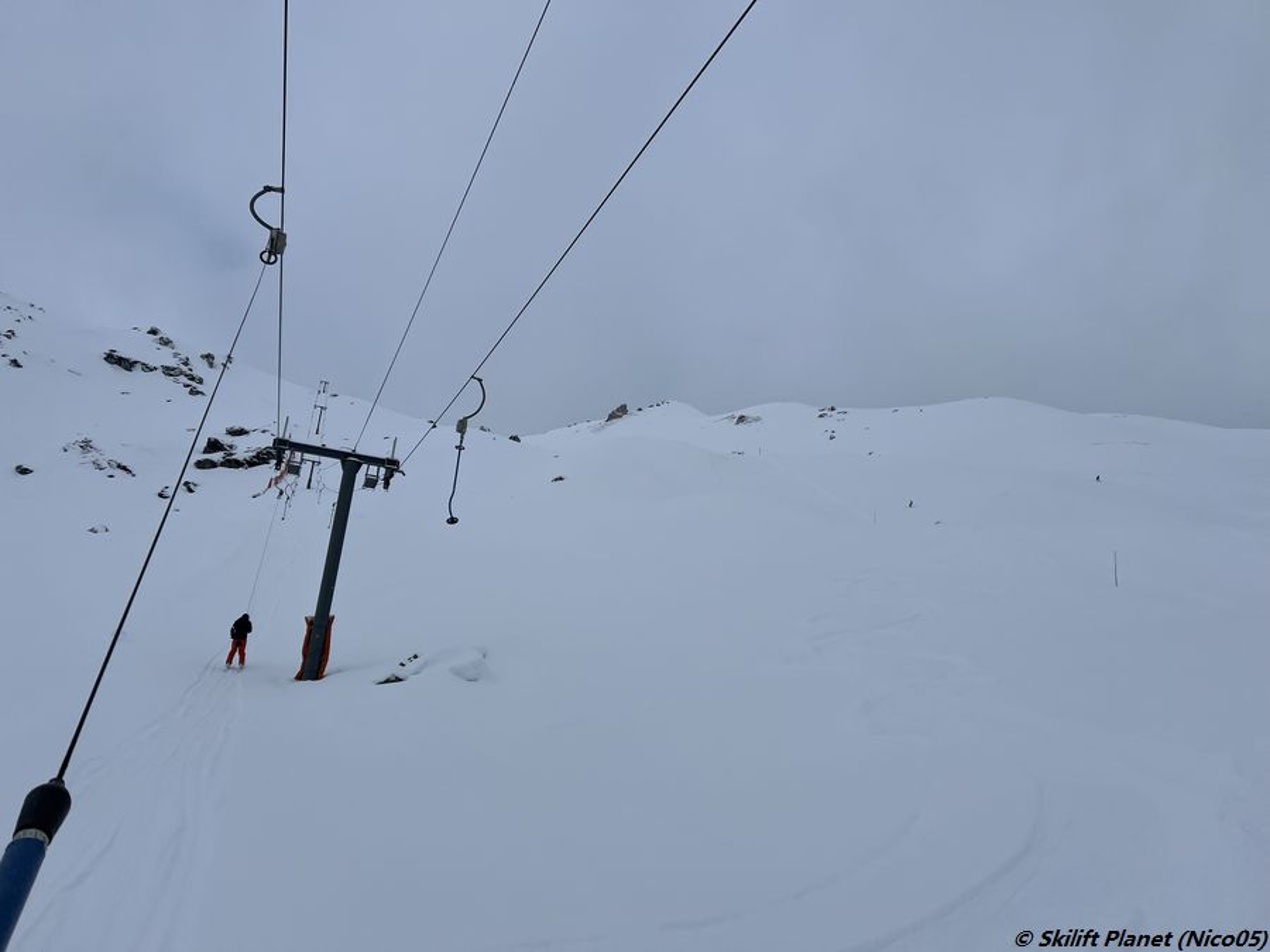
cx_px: 635
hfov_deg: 67.3
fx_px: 954
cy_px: 476
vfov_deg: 53.1
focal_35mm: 26
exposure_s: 1/10309
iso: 50
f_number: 1.5
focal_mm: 5.7
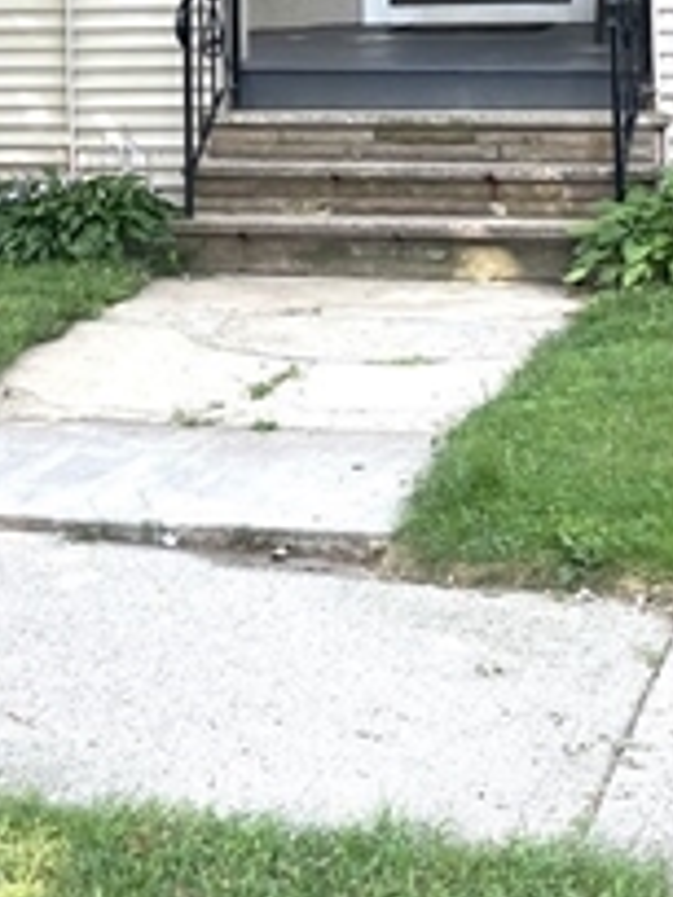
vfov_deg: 19.4
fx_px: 2540
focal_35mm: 98
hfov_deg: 14.9
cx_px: 44
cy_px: -18
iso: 50
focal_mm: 5.1
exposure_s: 1/347
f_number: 1.6
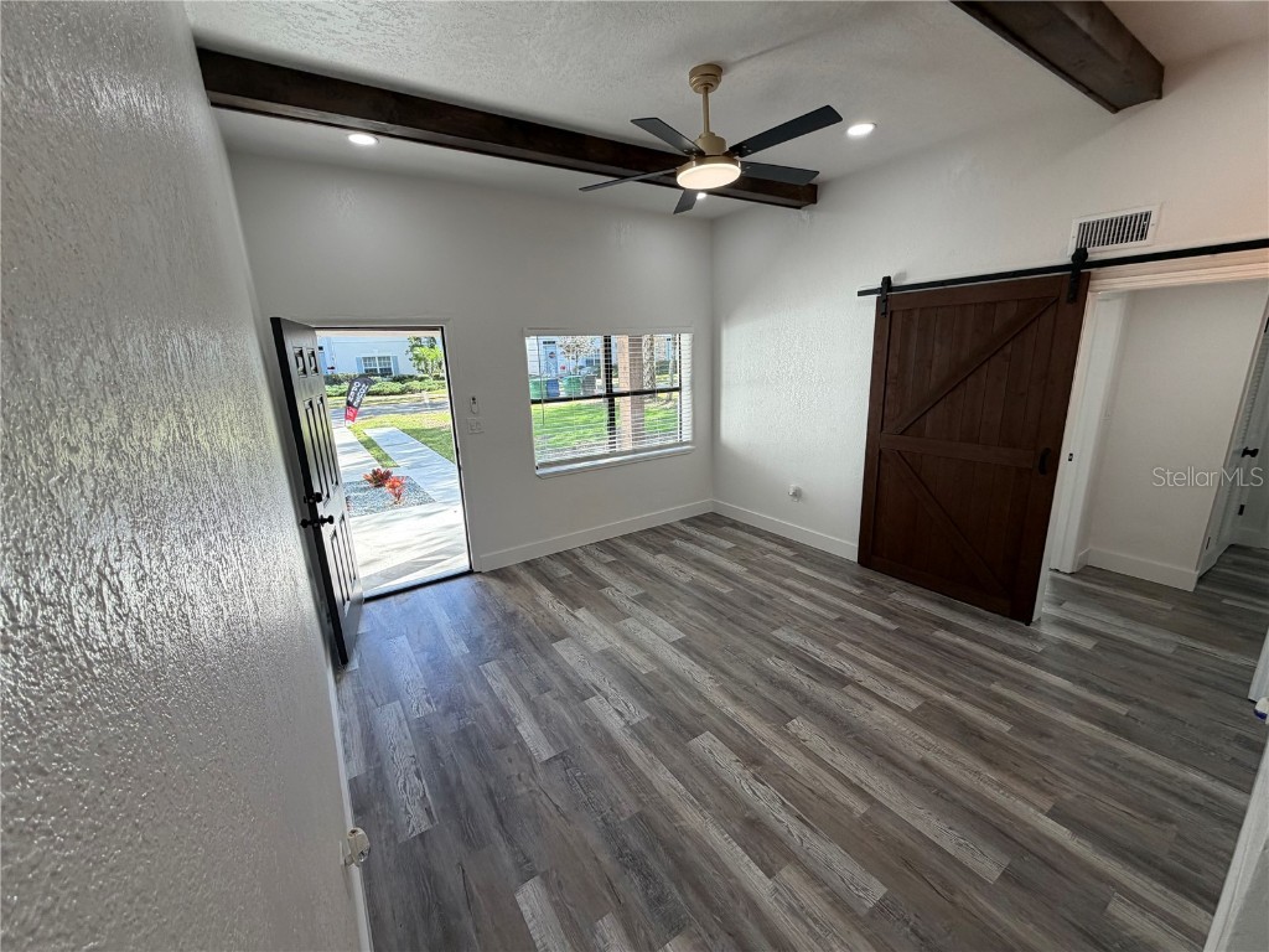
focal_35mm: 14
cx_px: 634
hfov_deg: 102.1
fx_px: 513
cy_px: 476
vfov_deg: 85.7
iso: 50
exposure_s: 1/120
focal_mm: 2.22
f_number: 2.2
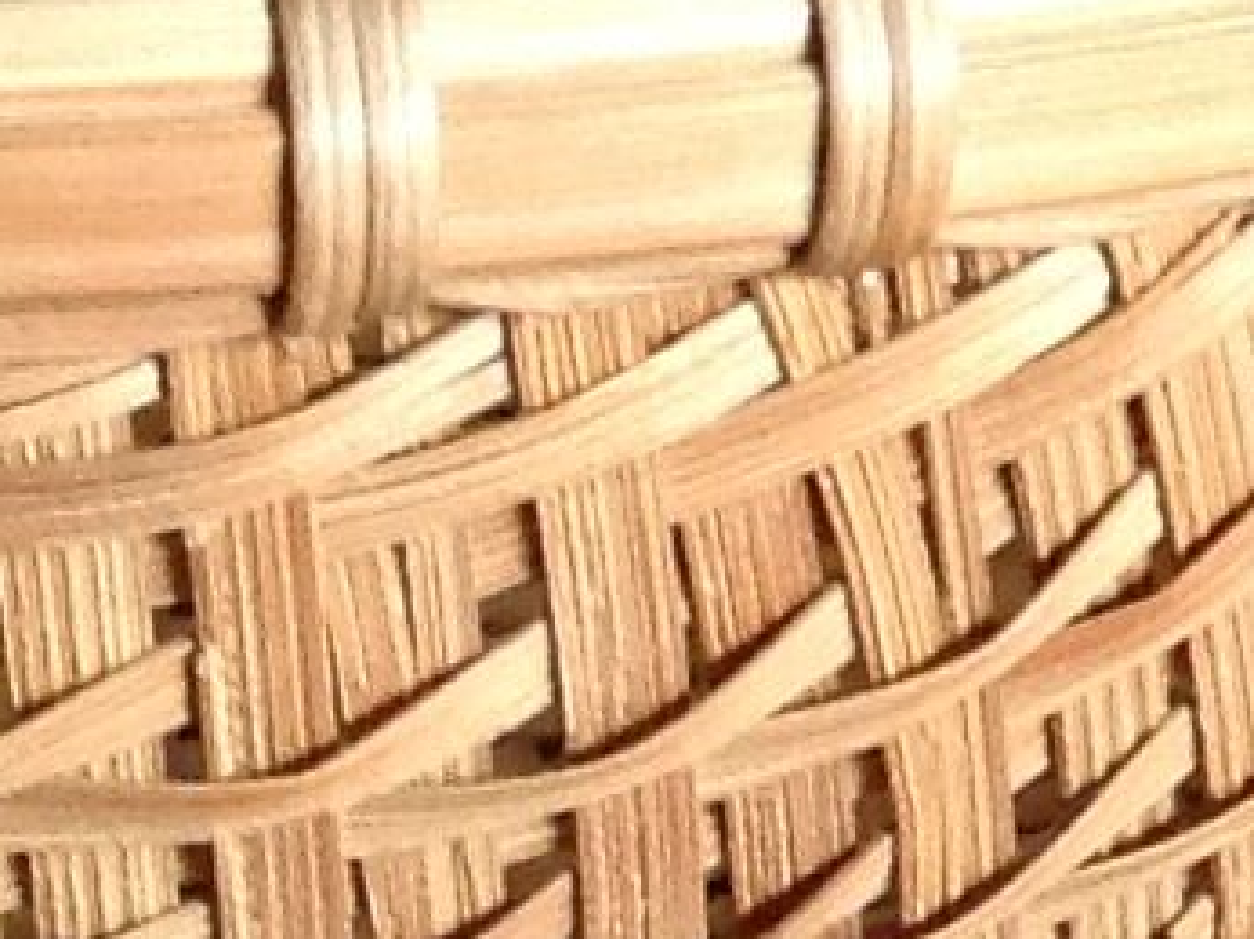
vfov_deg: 5.6
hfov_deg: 7.3
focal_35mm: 262
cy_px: -392
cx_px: 2432
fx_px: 9485
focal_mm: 4.28
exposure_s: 1/15
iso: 160
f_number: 2.4
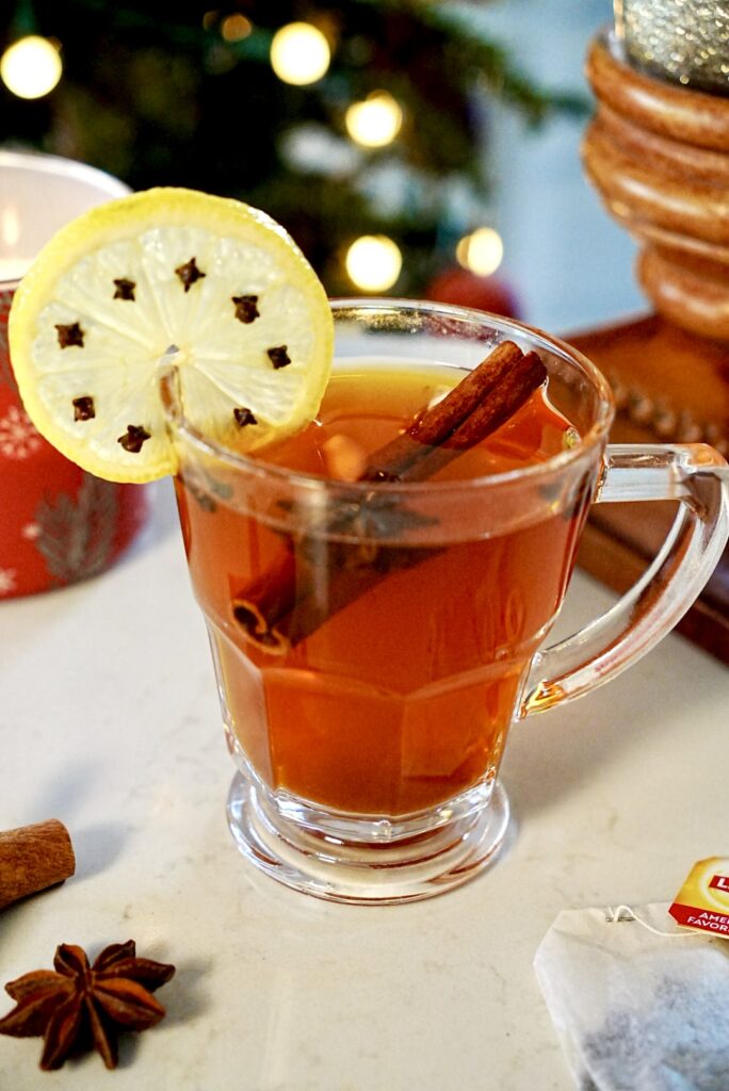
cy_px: 546
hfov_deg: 25.0
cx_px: 364
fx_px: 1647
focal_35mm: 54
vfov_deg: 36.7
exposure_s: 1/320
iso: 2500
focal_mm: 36.2
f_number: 3.5
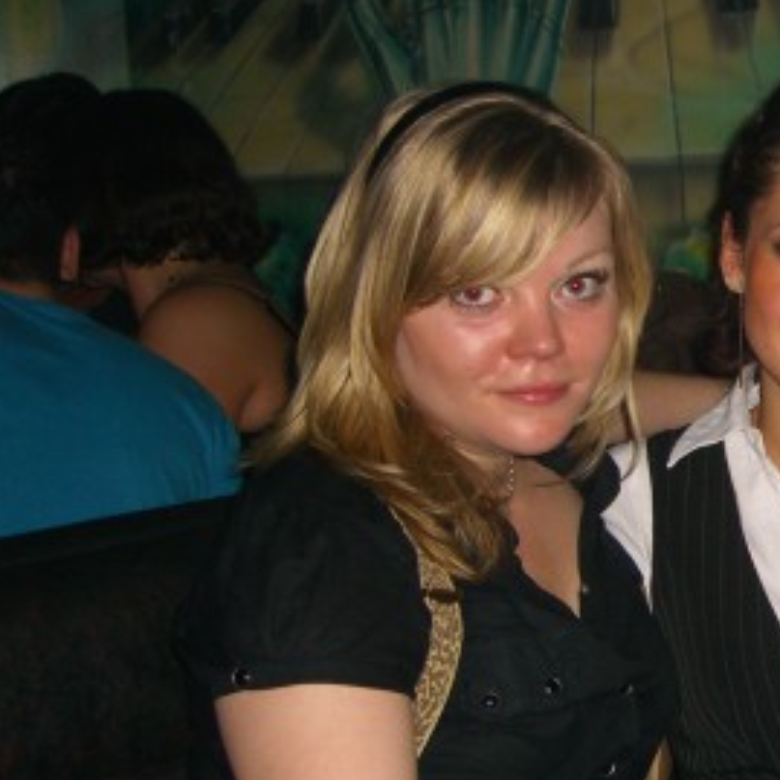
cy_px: 455
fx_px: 1912
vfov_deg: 23.0
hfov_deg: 21.9
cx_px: 850
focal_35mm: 75
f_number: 2.8
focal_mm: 7.9
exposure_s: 1/60
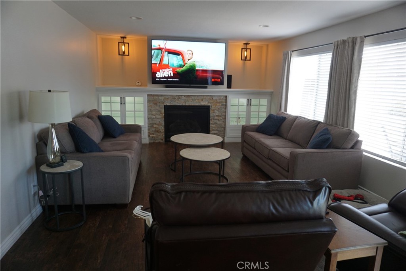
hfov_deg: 73.7
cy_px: 136
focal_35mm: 24
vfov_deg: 53.1
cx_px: 203
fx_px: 271
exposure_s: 1/60
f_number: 4
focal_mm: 16
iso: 400
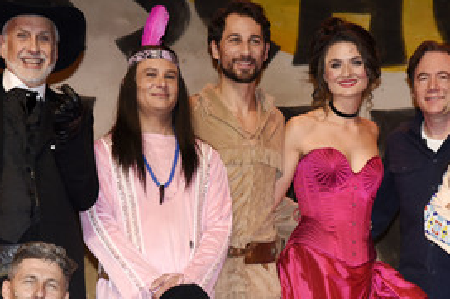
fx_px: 2486
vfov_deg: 6.9
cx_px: 350
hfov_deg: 10.3
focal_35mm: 199
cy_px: 216
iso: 640
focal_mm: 120
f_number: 6.3
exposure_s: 1/125
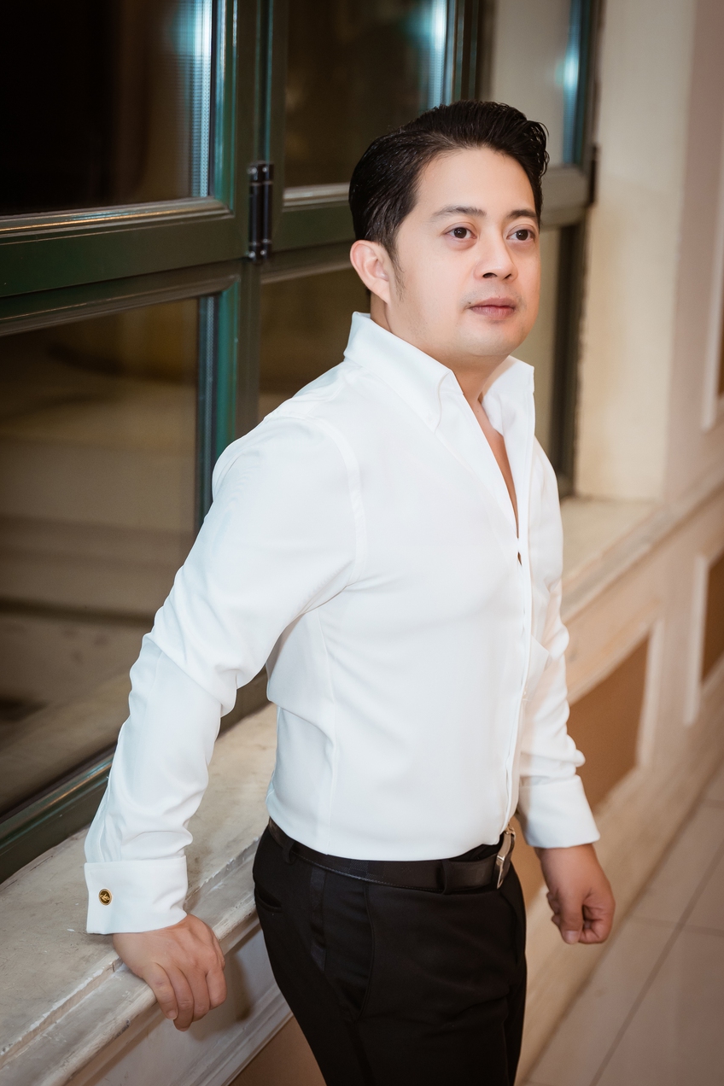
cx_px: 359
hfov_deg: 19.2
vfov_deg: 28.5
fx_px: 2142
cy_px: 546
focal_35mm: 71
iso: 800
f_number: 2.8
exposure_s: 1/125
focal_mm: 47.2
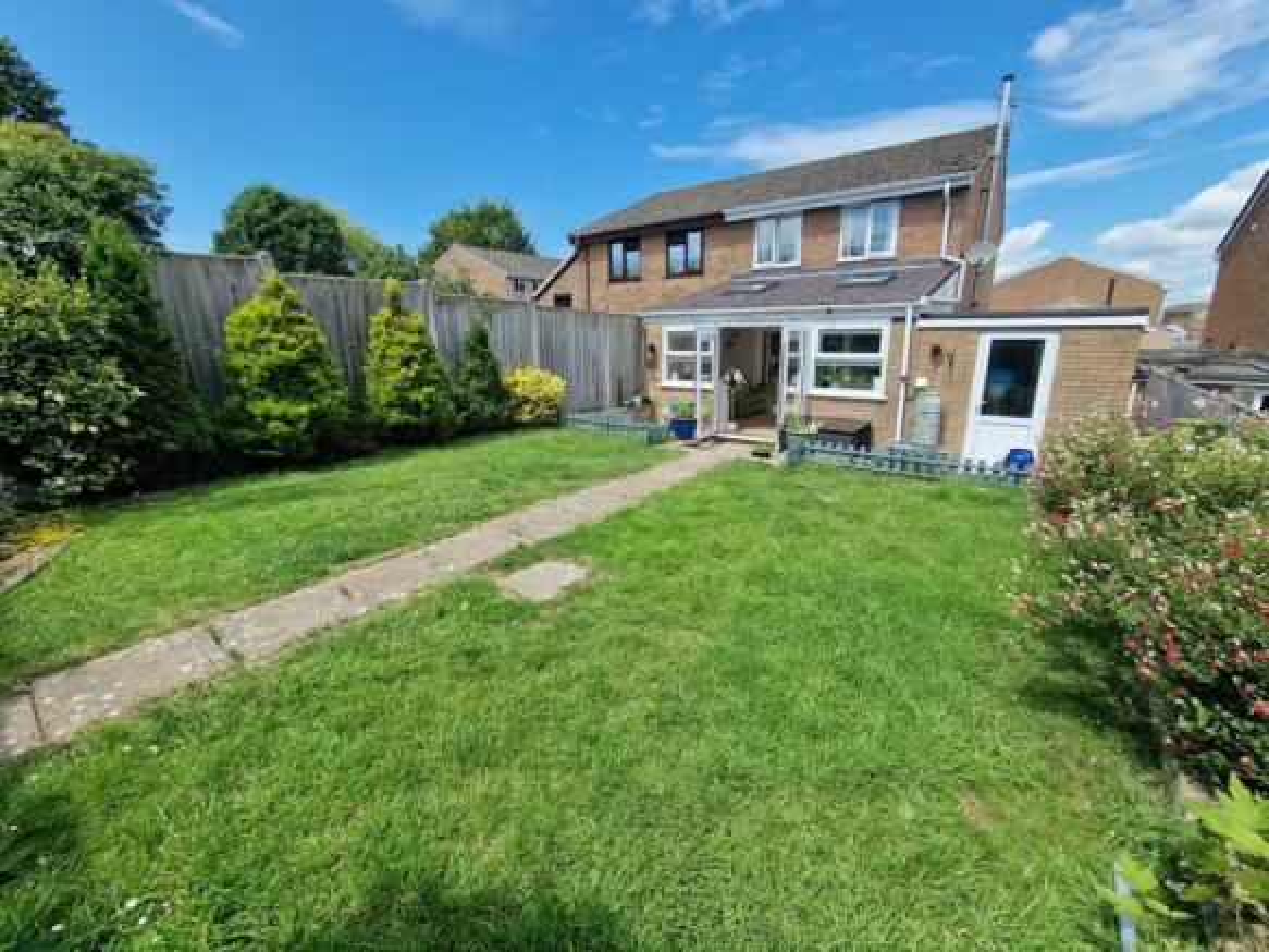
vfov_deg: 89.9
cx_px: 634
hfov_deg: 106.2
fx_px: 476
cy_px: 476
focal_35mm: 13
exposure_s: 1/1824
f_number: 2.2
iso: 50
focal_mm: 2.2
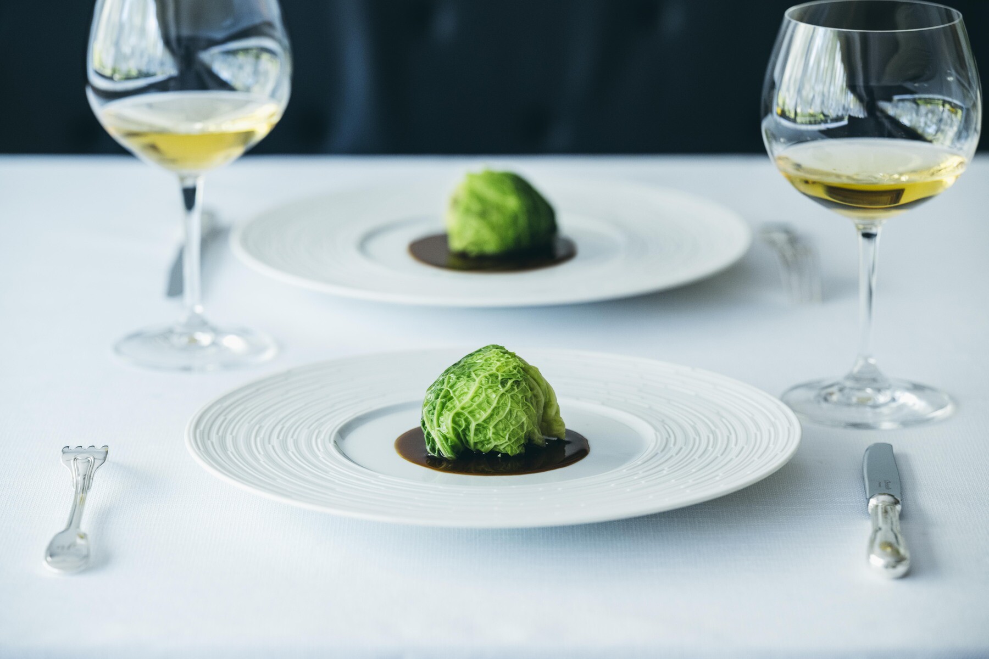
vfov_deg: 9.5
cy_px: 330
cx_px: 494
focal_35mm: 145
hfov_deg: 14.2
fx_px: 3983
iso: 1600
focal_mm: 145
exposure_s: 1/50
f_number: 4.5
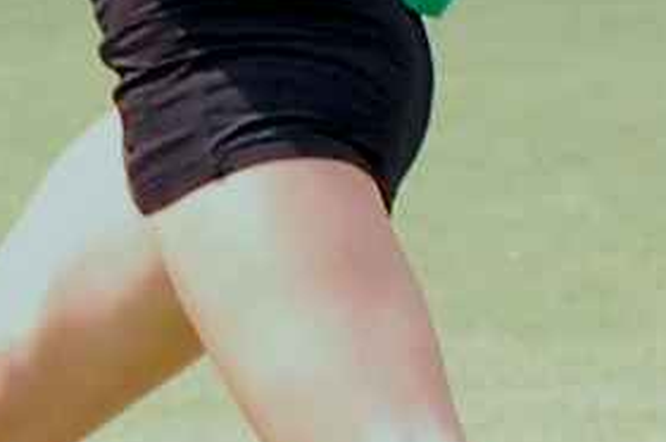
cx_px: -149
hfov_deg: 2.6
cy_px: 40
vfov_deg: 1.7
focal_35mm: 802
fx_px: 14820
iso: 1600
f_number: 7.1
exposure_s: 1/1250
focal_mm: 70
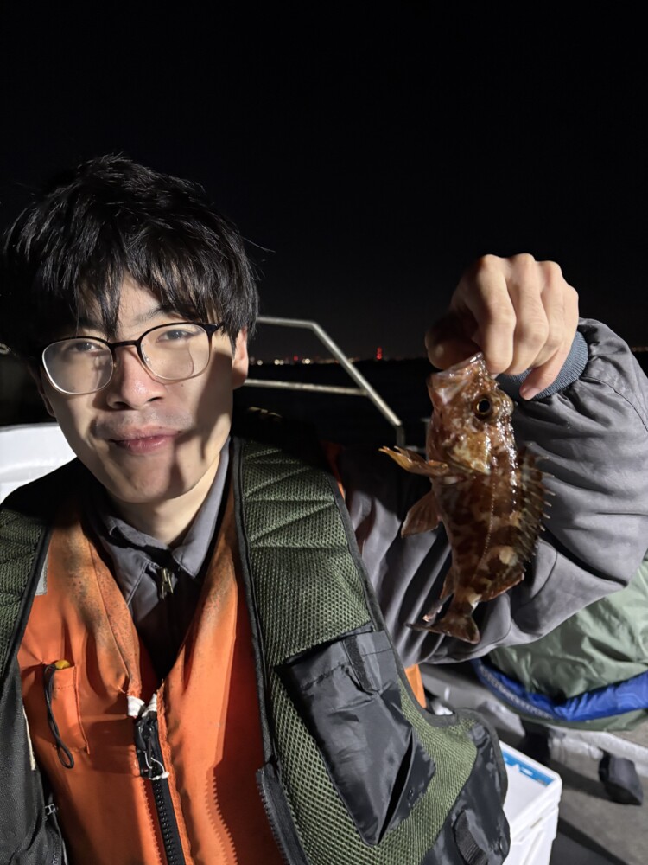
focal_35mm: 26
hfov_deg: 53.1
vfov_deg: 67.3
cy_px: 432
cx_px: 324
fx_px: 649
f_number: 1.6
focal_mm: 5.96
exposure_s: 1/31
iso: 640
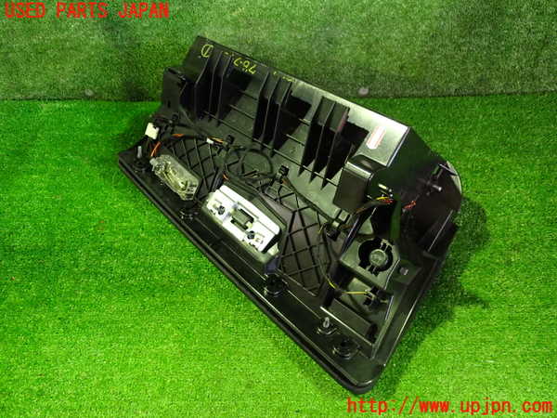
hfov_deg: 60.0
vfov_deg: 46.8
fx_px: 483
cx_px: 278
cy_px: 209
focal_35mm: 30
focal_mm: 5.4
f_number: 2.3
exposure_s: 1/15
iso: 800
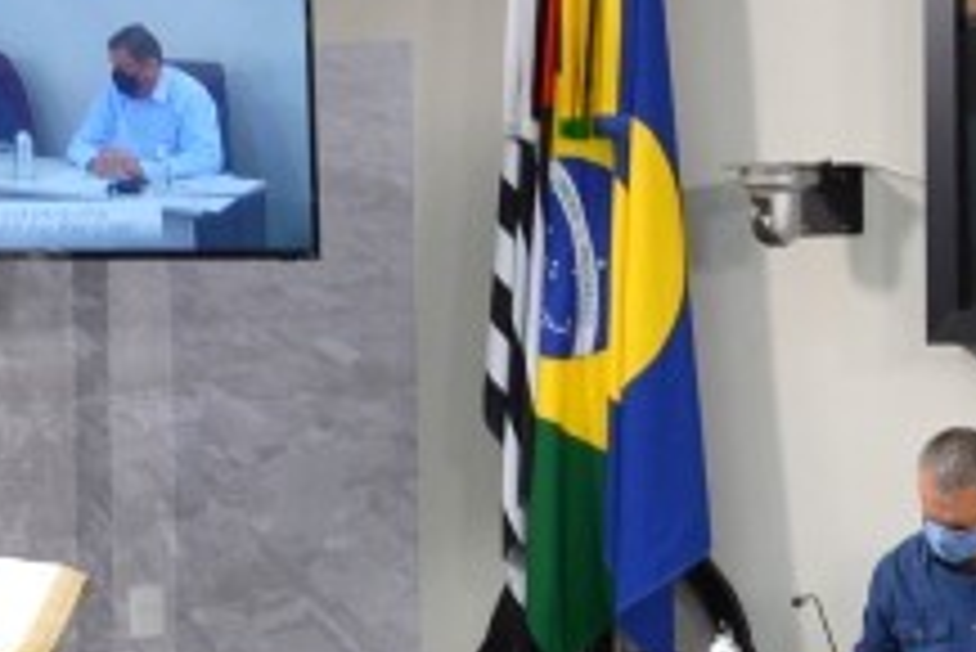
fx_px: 4747
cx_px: 857
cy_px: 634
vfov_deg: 7.8
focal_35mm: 175
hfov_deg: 11.7
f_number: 5
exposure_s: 1/100
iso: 400
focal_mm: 22
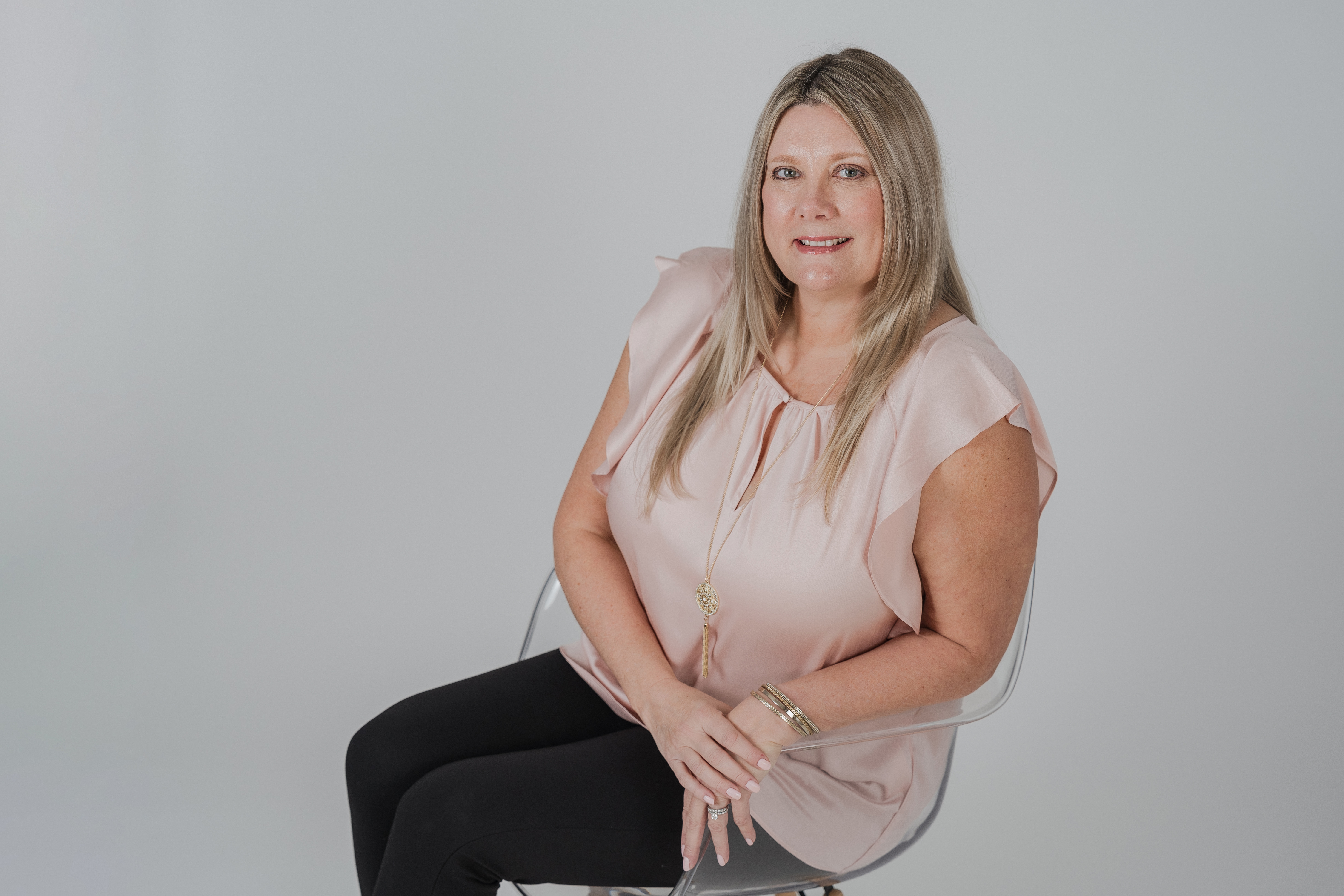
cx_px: 672
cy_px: 448
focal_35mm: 64
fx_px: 2389
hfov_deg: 31.4
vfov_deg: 21.2
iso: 160
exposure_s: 1/250
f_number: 4
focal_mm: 64
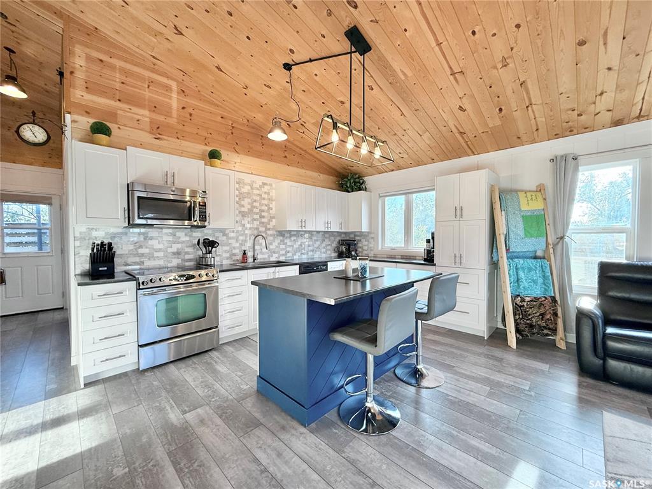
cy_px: 244
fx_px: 264
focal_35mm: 14
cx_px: 326
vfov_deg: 85.7
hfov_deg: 102.1
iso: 125
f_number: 2.2
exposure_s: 1/120
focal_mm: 2.22
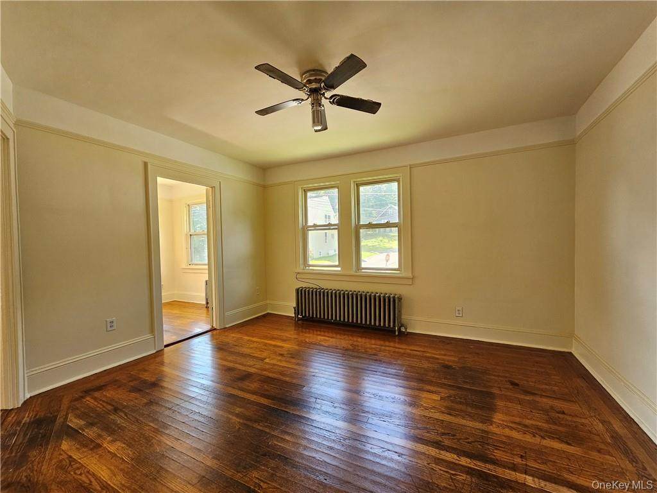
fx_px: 247
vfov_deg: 89.9
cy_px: 246
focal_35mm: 13
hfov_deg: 106.2
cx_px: 328
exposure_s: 1/60
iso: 100
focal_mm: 2.2
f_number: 2.2
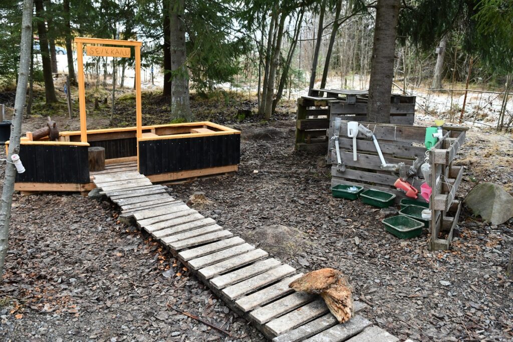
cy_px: 171
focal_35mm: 30
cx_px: 256
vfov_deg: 43.6
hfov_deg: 61.9
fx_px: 428
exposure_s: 1/80
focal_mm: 20
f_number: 4.5
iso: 640
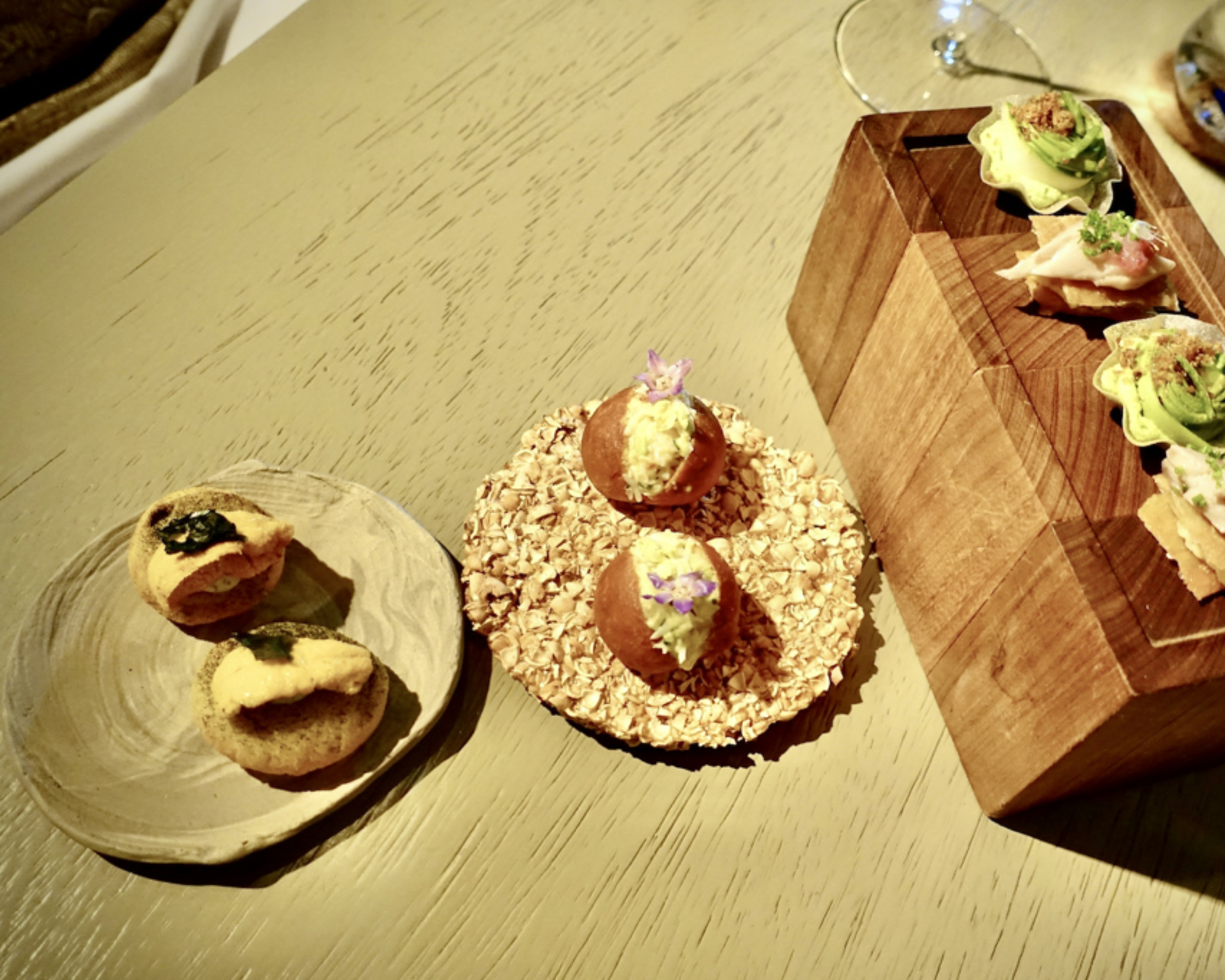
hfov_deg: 52.6
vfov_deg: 43.3
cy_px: 492
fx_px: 1232
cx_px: 717
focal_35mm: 34
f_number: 2.5
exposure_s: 1/8
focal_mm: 11.12
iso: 1600
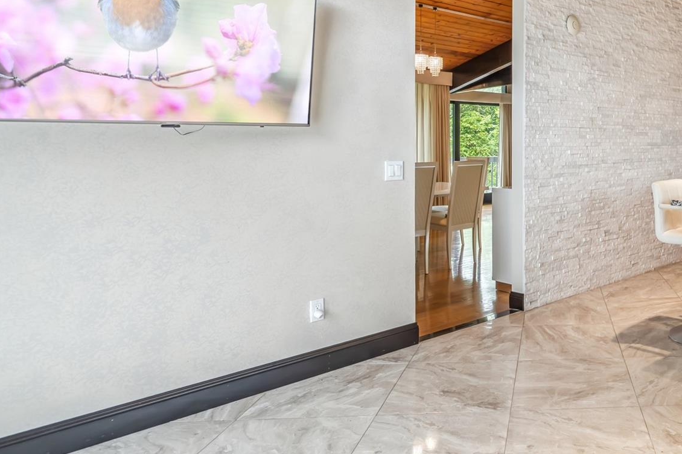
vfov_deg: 43.5
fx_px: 549
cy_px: 114
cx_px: 606
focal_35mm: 29
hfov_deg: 55.7
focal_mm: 16
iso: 400
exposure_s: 1/80
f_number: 5
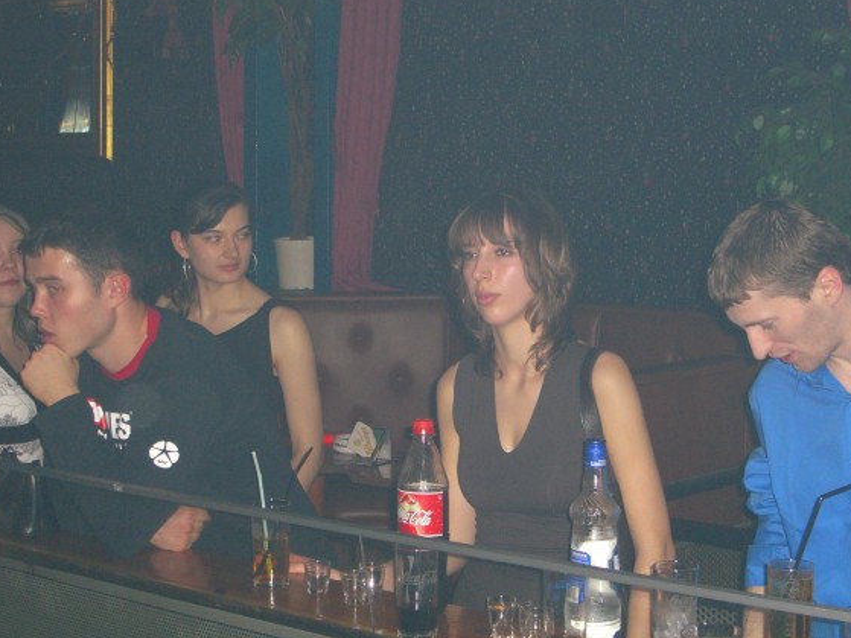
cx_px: 417
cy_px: 298
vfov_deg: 20.2
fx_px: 1794
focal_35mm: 73
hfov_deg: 26.7
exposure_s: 1/60
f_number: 4
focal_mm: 14.2
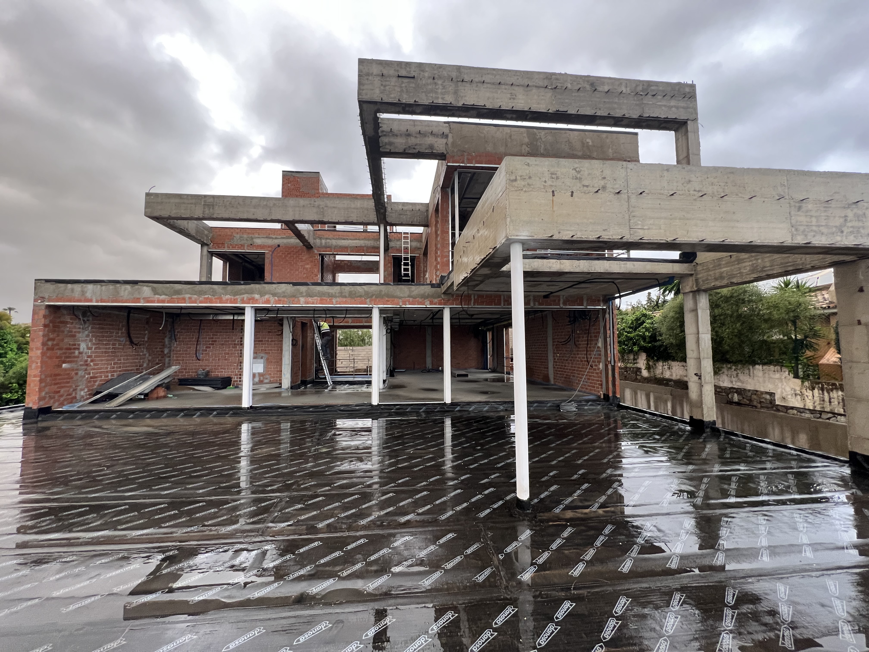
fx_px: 326
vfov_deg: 89.9
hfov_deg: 106.2
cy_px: 326
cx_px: 434
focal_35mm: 13
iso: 200
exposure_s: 1/121
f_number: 1.8
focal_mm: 1.57
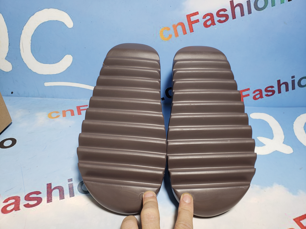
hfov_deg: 67.3
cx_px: 153
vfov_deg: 53.1
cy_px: 114
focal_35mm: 26
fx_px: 230
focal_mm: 4.3
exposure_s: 1/113
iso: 50
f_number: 2.4
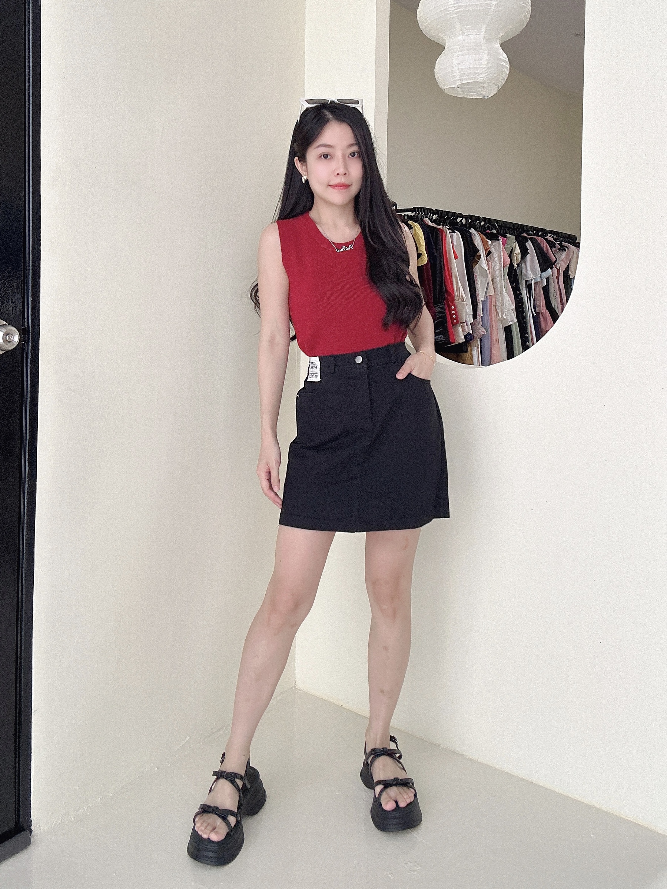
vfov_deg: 73.9
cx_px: 334
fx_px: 591
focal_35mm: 23
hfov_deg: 58.9
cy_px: 444
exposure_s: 1/60
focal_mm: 2.69
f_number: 1.9
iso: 80
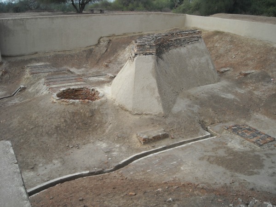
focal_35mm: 35
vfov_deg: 40.7
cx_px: 138
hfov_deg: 52.6
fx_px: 279
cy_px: 104
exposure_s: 1/458
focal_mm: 5.7
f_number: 2.8
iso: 64
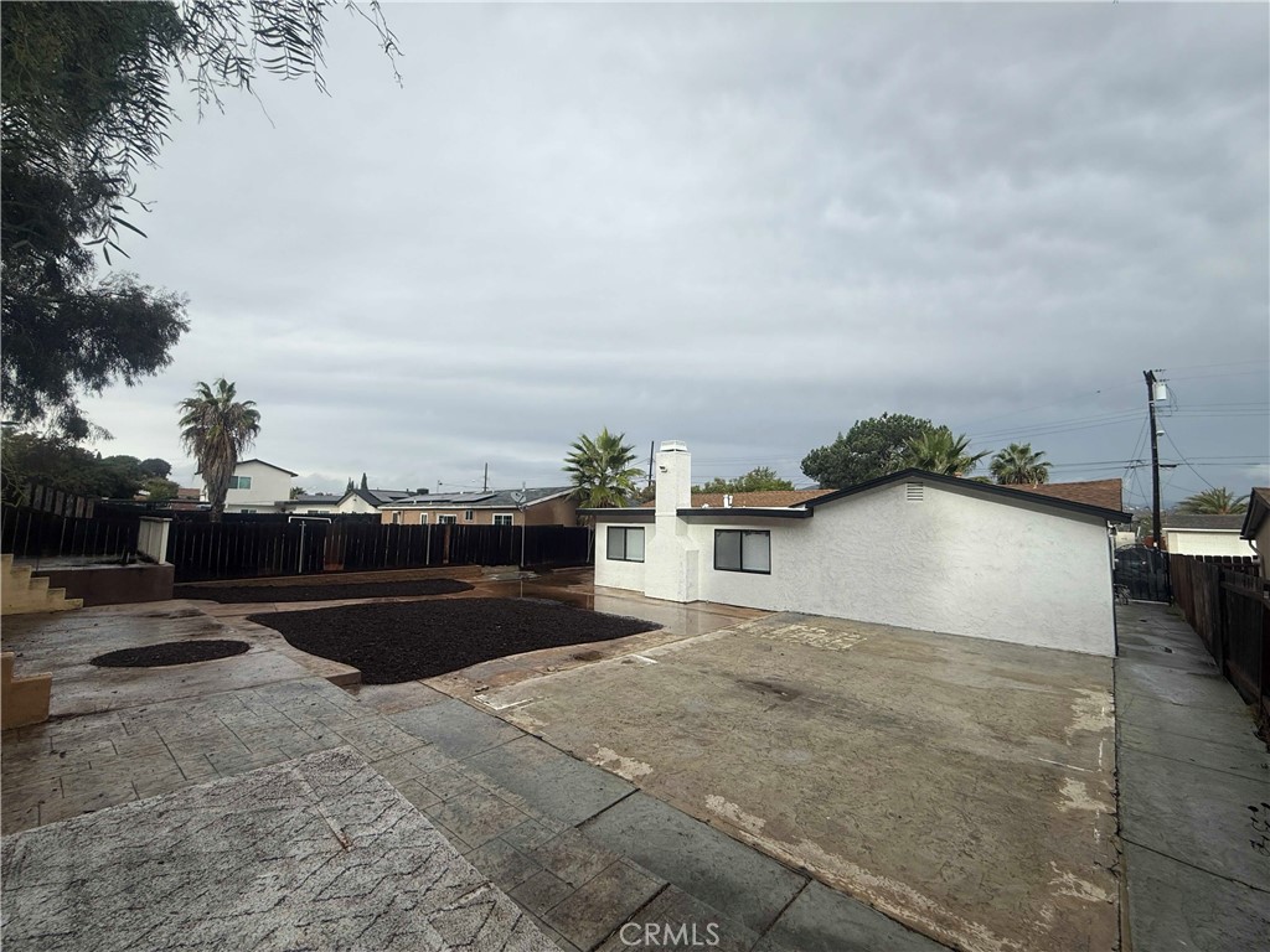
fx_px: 514
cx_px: 635
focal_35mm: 14
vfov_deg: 85.7
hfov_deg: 102.1
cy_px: 476
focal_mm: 2.22
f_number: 2.2
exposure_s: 1/1145
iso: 50
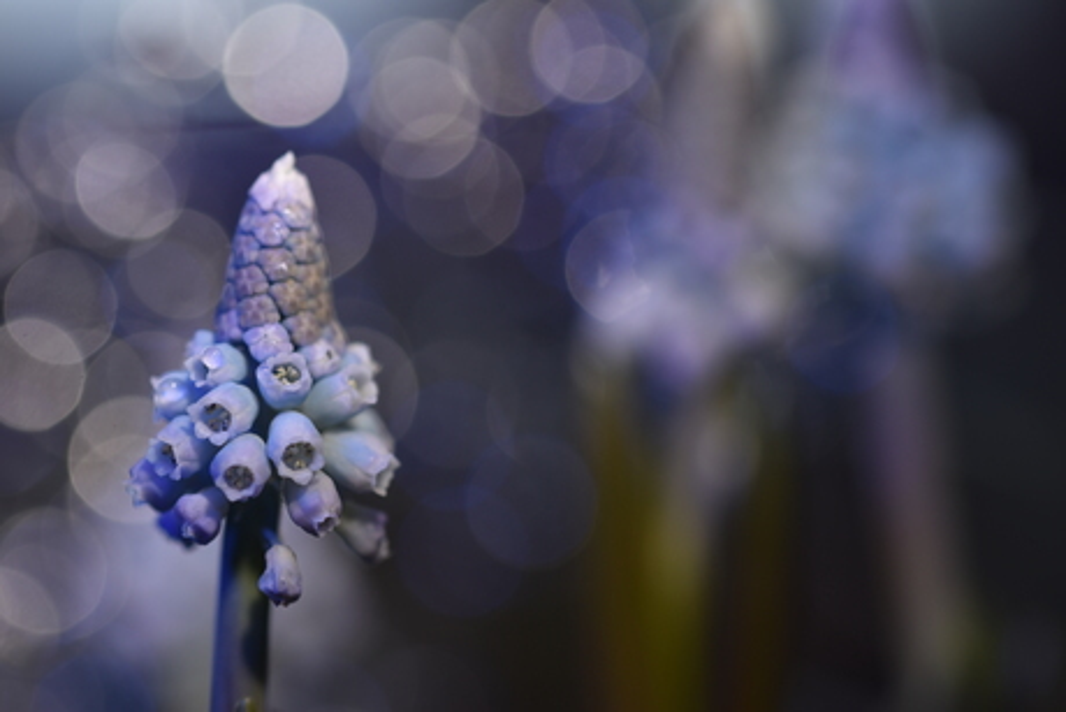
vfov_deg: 10.2
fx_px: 3999
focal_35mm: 135
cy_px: 356
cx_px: 533
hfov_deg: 15.2
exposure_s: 1/25
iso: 100
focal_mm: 90
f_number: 4.2
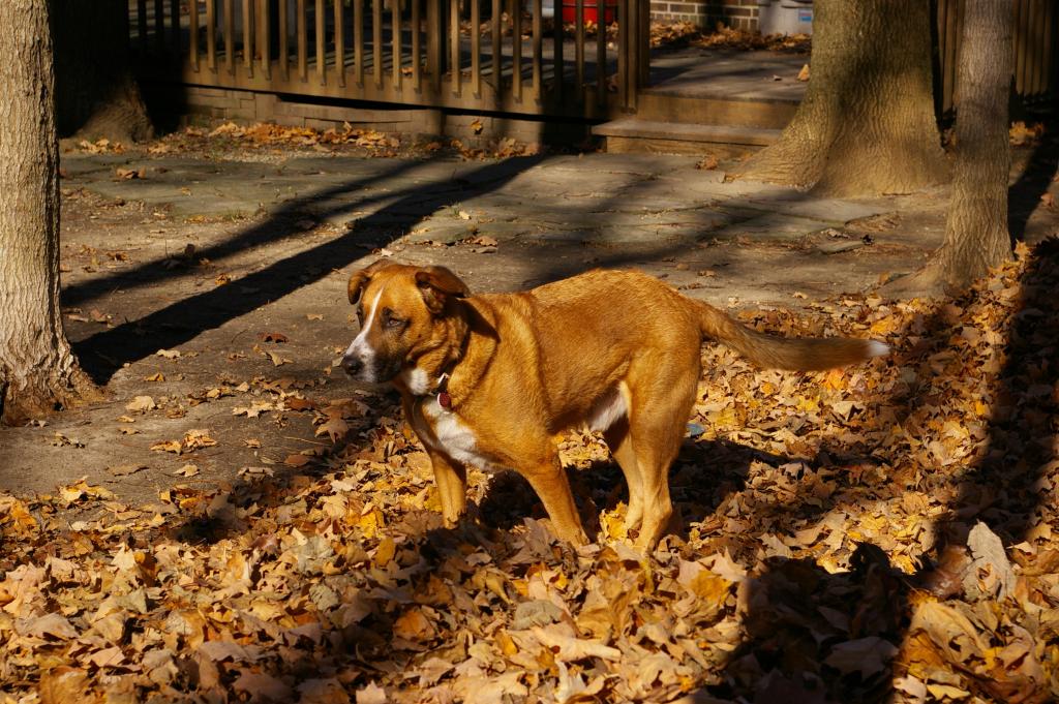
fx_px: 2425
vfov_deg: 16.5
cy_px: 352
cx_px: 530
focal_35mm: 82
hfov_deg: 24.6
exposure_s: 1/320
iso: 200
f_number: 10
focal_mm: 55
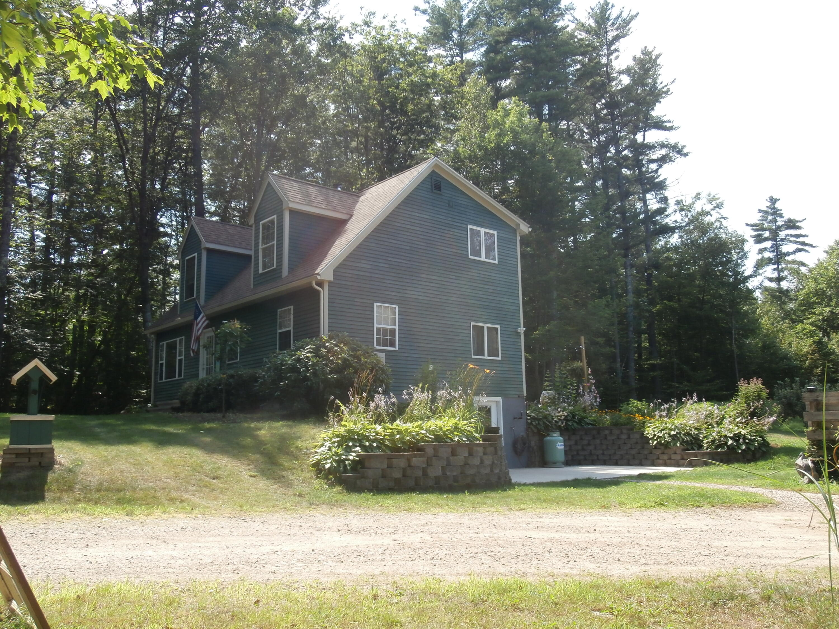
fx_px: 727
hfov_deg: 60.0
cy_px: 314
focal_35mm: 30
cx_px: 420
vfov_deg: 46.8
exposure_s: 1/320
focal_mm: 5.36
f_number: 3.5
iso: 100
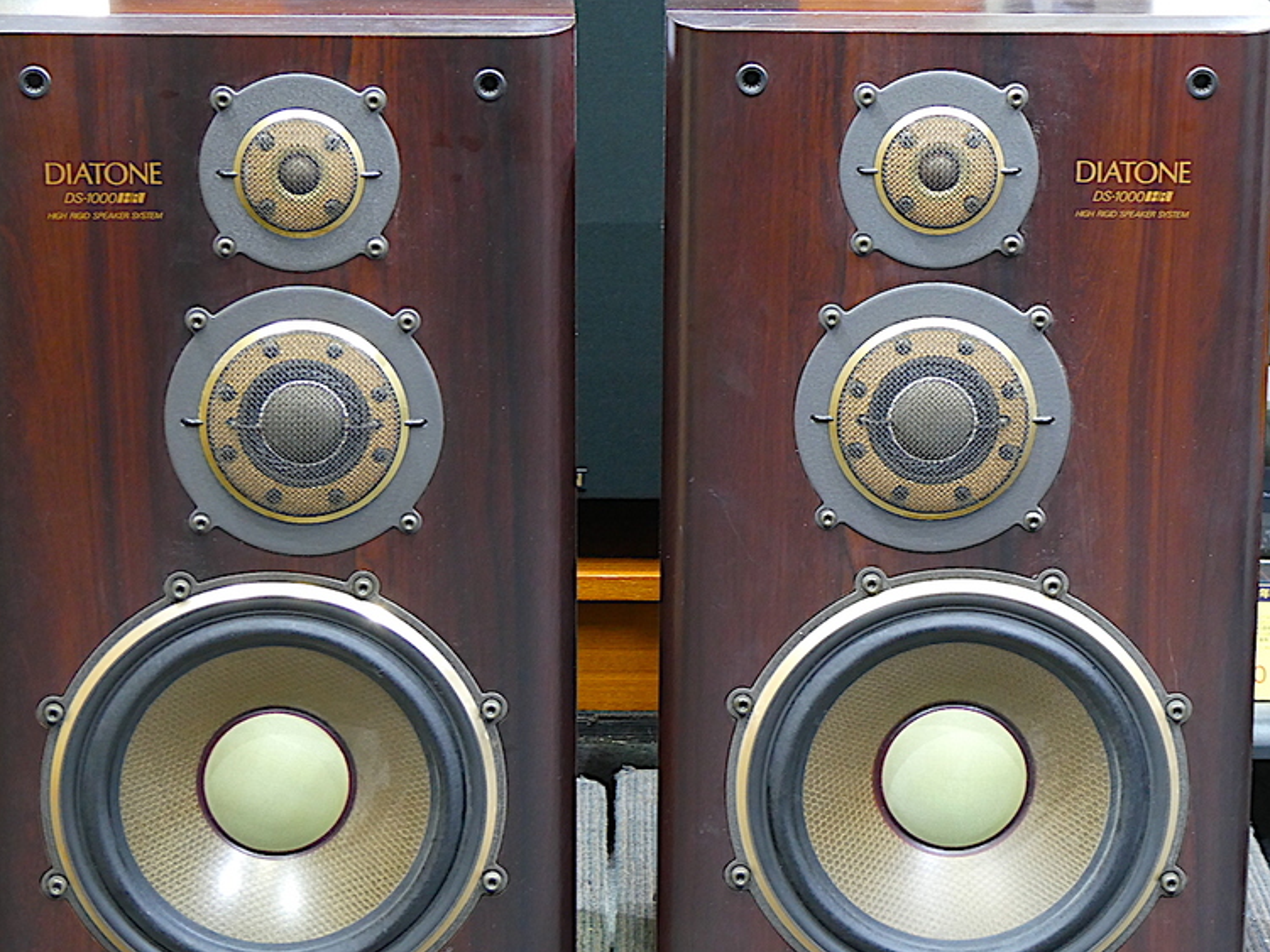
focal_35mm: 115
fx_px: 4218
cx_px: 616
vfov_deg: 12.9
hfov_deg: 17.1
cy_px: 511
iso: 200
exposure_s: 1
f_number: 4.9
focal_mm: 16.1
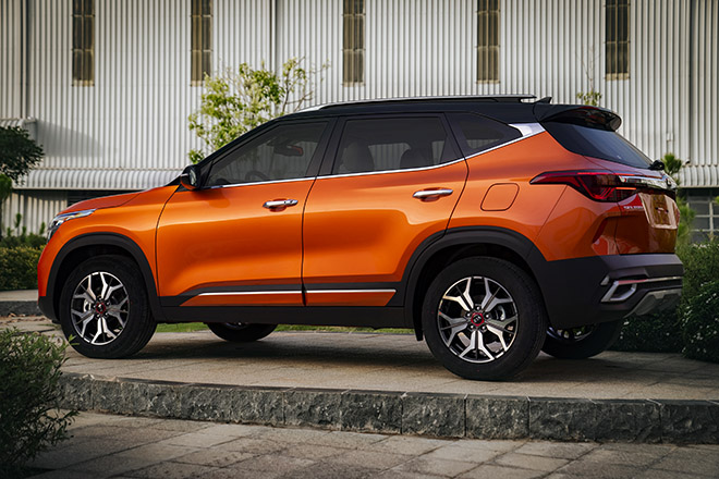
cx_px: 360
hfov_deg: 34.5
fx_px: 1158
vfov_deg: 23.4
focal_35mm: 58
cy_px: 240
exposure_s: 1/320
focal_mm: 58
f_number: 3.5
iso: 400
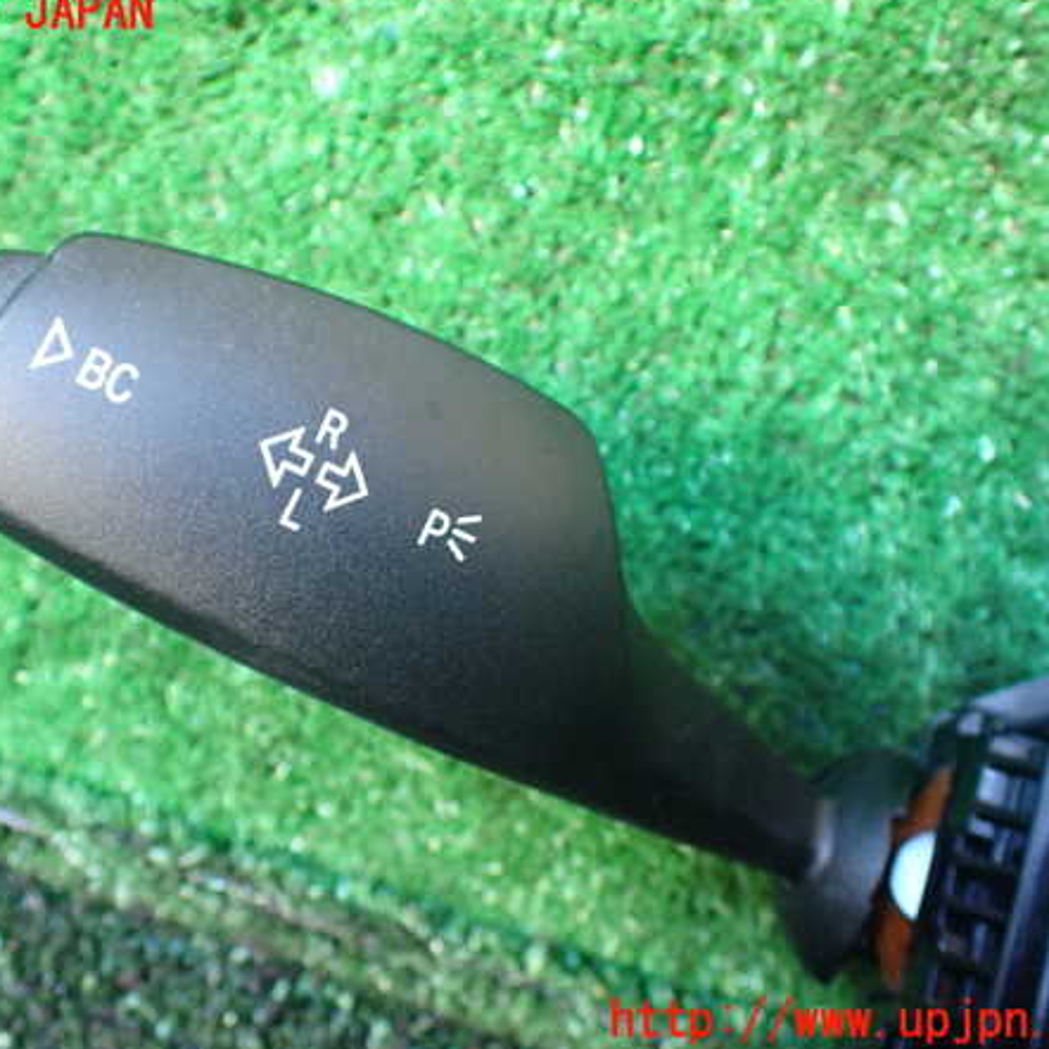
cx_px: 434
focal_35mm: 36
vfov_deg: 46.0
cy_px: 517
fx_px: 1234
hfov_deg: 45.9
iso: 800
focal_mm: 5.4
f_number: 2.3
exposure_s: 1/50
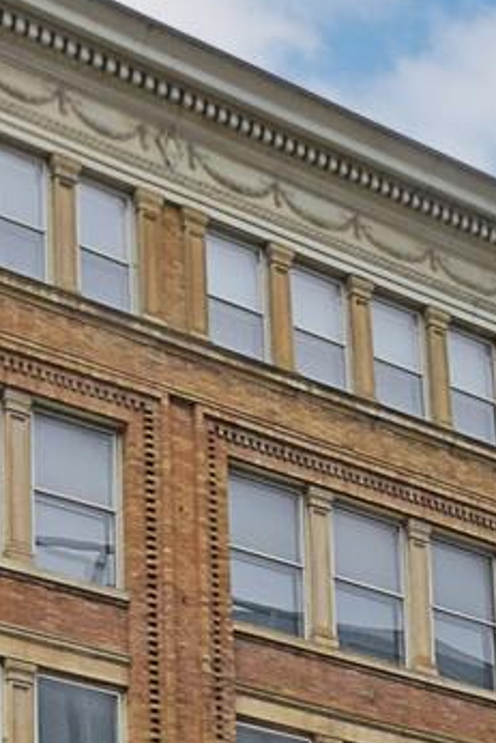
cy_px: 904
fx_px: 1342
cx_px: 369
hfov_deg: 20.8
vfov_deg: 27.1
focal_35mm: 65
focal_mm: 10
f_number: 8
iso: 200
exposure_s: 1/250
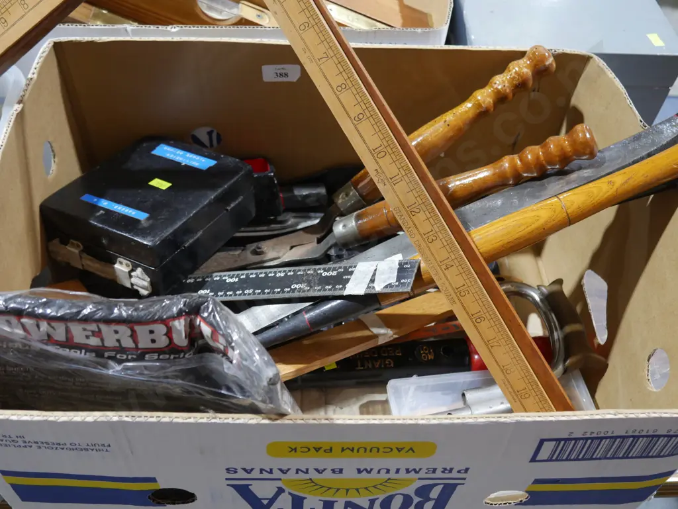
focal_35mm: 36
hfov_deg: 51.3
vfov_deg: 39.7
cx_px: 339
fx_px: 705
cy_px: 254
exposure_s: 1/60
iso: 1000
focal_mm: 18
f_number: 4
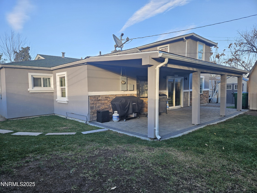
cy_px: 96
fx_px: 171
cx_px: 128
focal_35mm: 23
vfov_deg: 58.9
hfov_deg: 73.9
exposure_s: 1/139
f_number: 1.8
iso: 25
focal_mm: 5.4
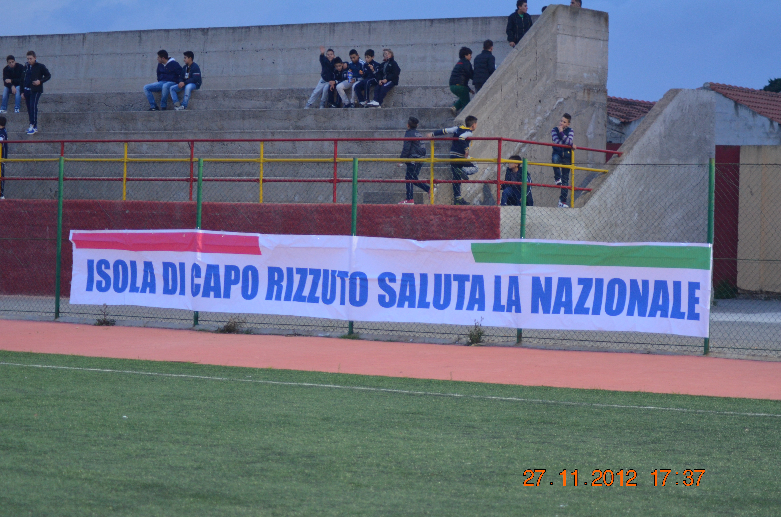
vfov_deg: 13.0
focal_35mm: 105
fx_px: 2273
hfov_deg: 19.5
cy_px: 258
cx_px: 390
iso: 1000
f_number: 4
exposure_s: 1/60
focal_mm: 70
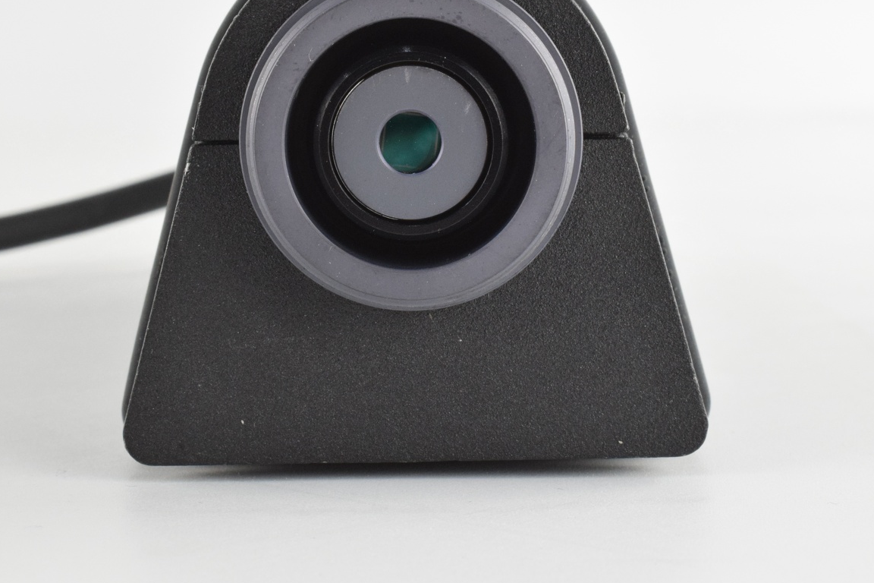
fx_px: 1821
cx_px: 413
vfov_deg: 18.2
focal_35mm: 75
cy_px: 227
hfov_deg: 27.0
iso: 1600
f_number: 22
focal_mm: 36
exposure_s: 1/30
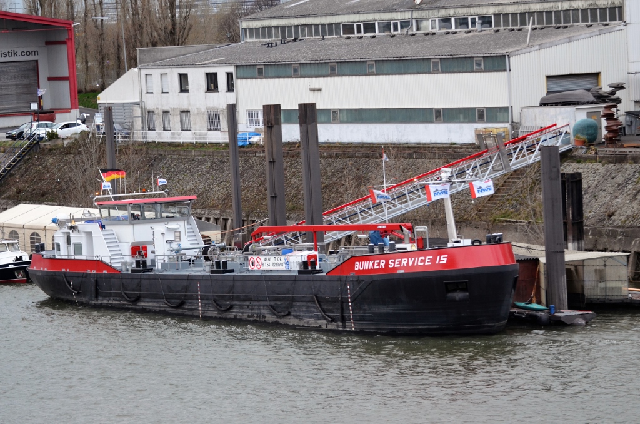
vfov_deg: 7.9
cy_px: 212
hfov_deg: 11.8
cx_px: 320
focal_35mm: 174
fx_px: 3087
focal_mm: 116
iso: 720
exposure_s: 1/60
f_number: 4.2
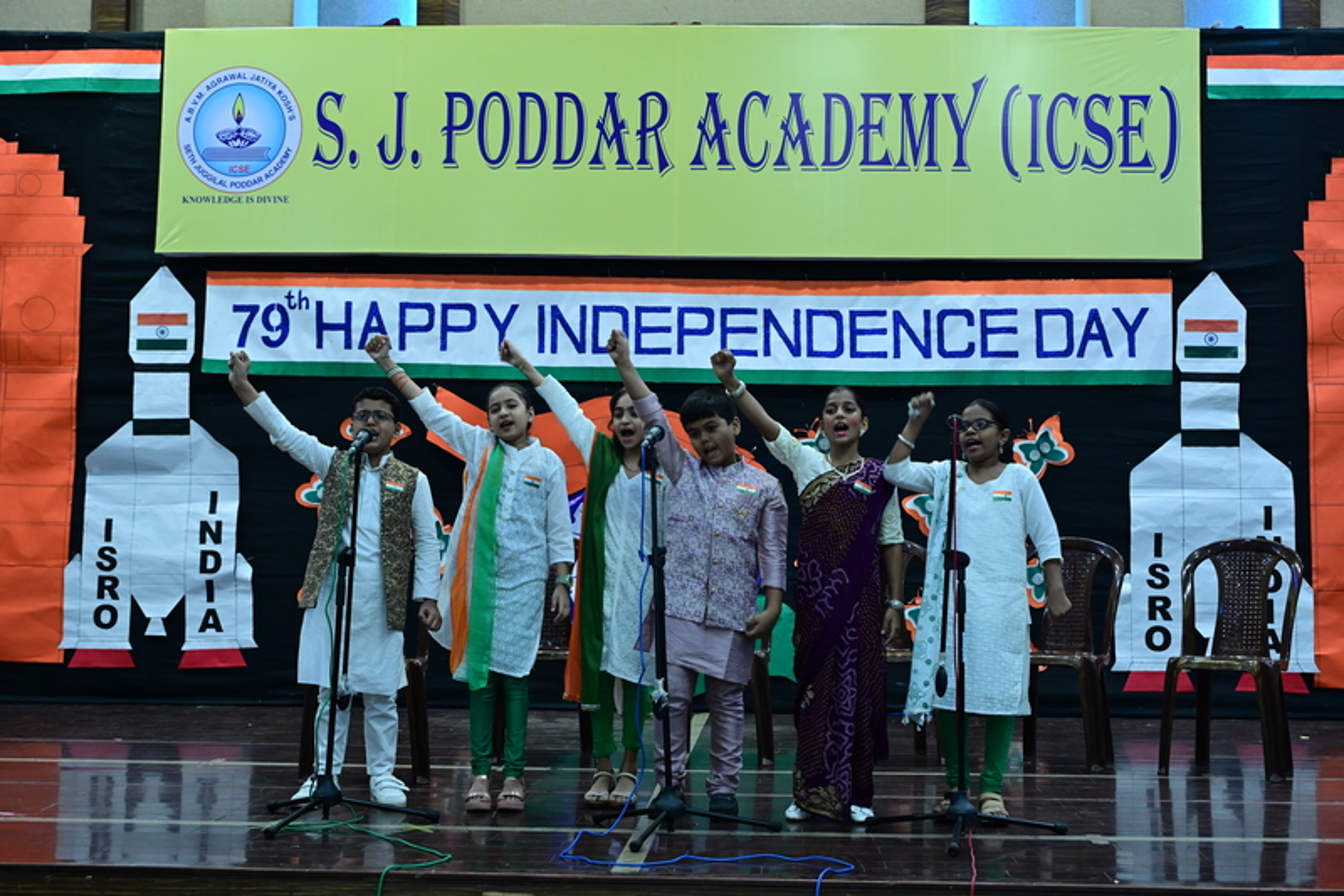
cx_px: 672
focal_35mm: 46
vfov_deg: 29.2
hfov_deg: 42.8
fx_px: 1717
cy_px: 448
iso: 3200
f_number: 4.5
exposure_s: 1/100
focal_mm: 46
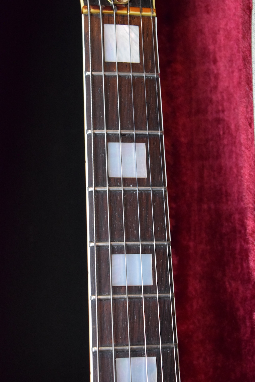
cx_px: 128
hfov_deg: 16.6
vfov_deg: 24.6
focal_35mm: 82
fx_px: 876
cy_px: 191
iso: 4000
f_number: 5.6
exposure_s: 1/60
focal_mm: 55
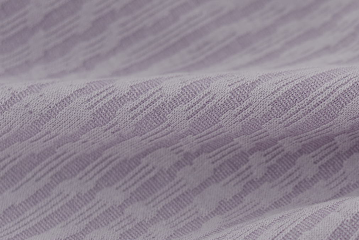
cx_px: 415
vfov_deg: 9.2
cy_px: 158
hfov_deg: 13.4
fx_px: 1487
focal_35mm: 149
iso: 100
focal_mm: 50
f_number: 3.5
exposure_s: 1/200
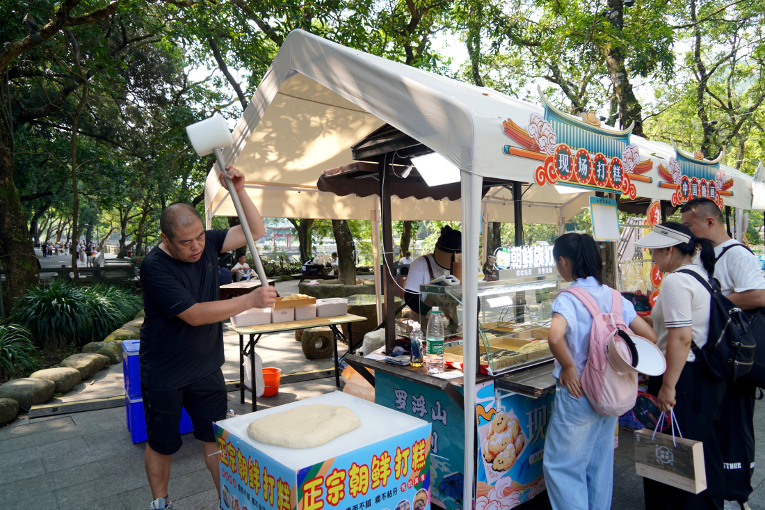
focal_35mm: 24
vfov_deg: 53.1
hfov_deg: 73.8
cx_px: 382
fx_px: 510
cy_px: 255
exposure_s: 1/160
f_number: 4
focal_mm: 24
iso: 160
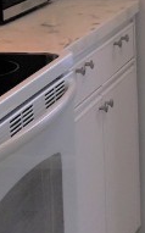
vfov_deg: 12.9
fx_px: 1008
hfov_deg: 8.1
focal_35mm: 159
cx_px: 219
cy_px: -23
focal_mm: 3.7
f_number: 1.9
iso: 40
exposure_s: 1/127
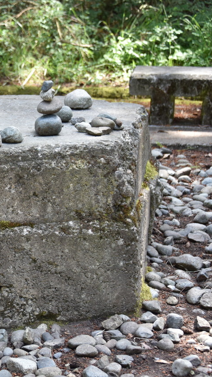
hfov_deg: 12.0
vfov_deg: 21.8
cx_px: -66
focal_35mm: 98
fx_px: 979
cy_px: 189
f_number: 4.8
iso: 400
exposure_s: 1/125
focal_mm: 62
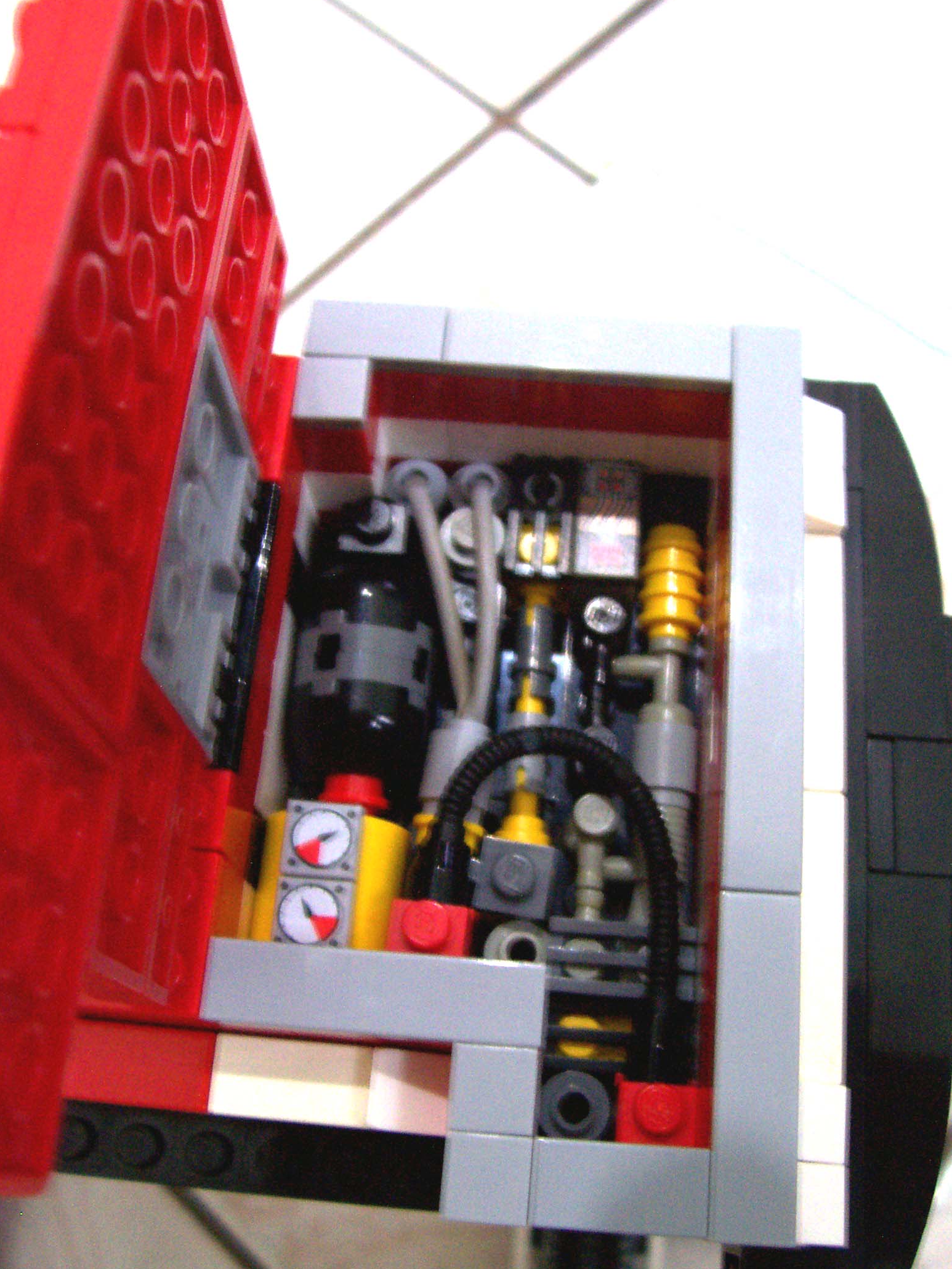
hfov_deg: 37.7
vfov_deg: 49.0
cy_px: 632
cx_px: 499
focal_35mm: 38
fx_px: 1393
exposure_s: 1/8
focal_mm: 5.6
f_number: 2.7
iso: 160
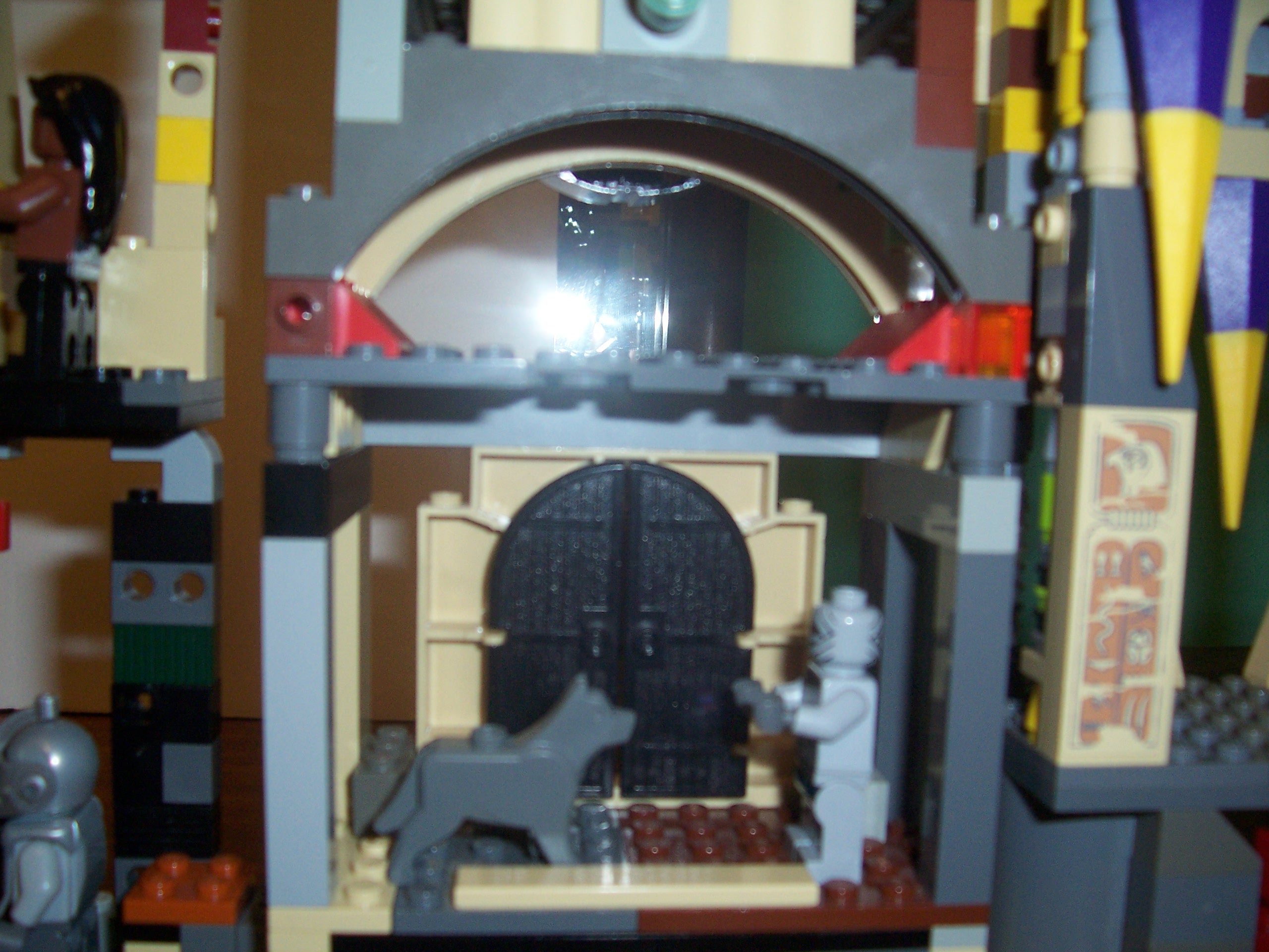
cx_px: 634
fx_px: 1246
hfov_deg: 54.0
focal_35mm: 34
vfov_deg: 41.8
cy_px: 476
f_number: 2.7
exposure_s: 1/60
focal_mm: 5.6
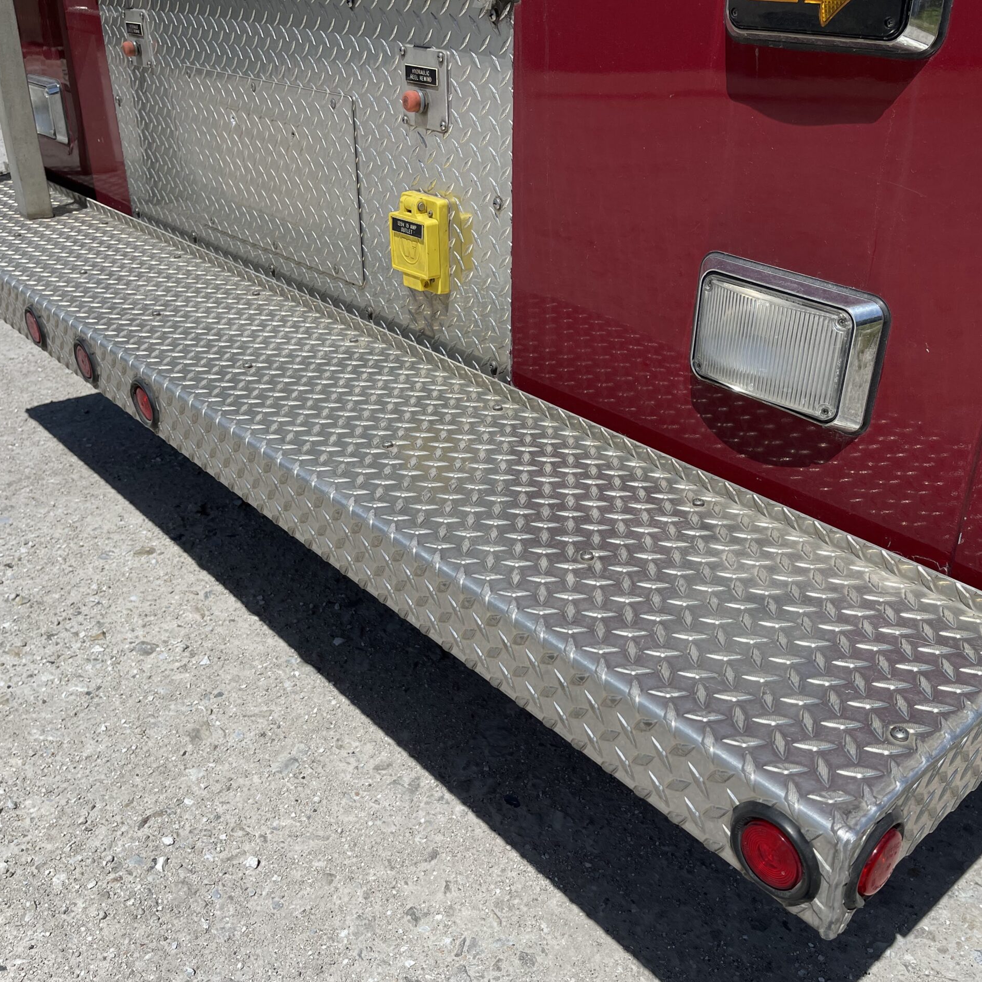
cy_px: 496
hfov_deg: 52.4
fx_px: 995
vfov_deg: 52.5
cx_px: 543
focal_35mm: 31
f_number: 1.6
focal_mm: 5.1
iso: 32
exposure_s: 1/6993
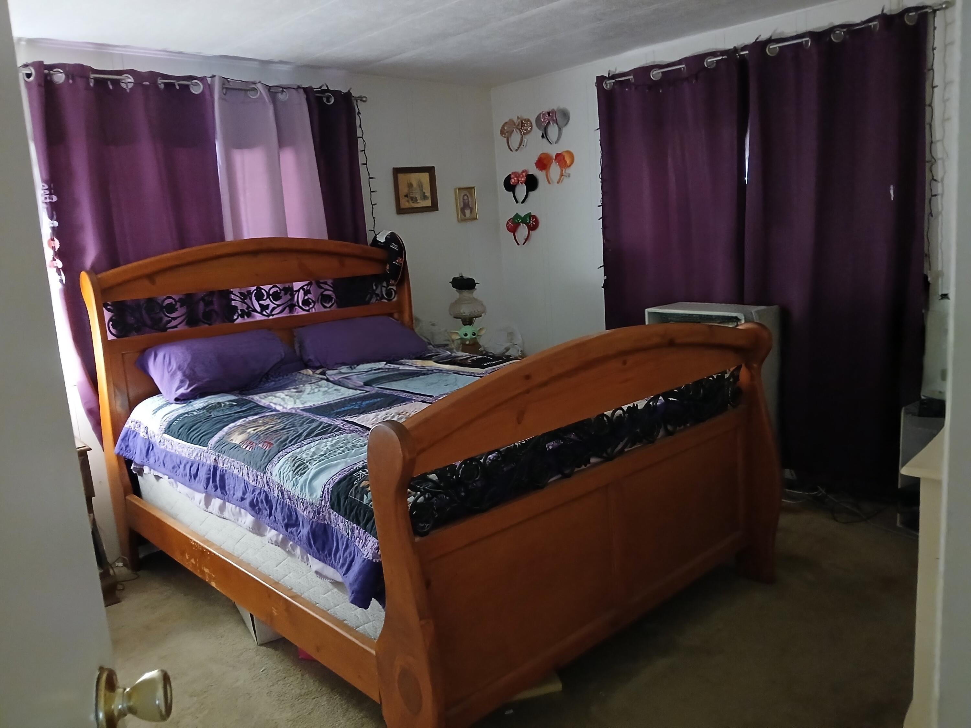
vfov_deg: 53.1
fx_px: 729
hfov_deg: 67.3
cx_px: 486
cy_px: 364
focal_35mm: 26
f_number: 1.8
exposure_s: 1/17.1
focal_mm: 3.98
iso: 800
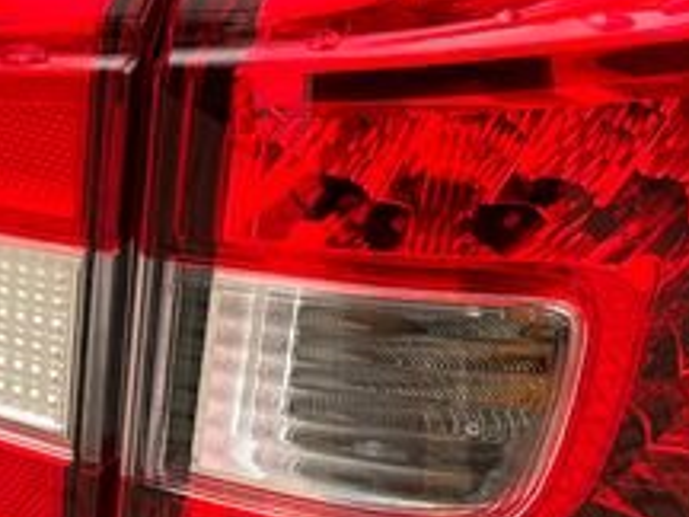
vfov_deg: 12.0
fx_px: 2448
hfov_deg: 16.0
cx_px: 376
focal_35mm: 123
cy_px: 313
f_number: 1.6
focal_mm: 5.1
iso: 32
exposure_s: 1/129
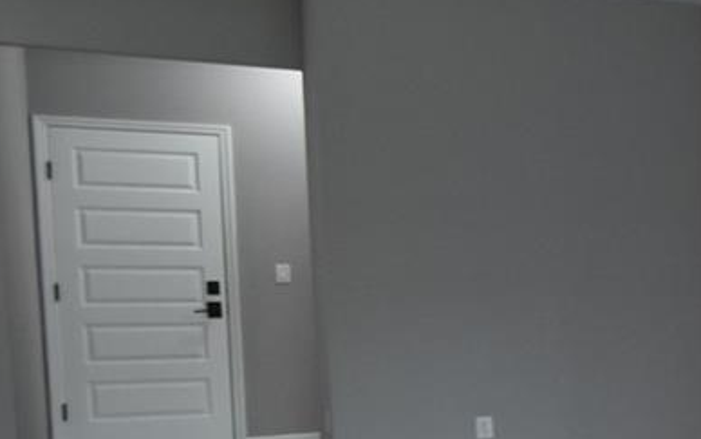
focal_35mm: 63
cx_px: 1301
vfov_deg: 20.4
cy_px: 363
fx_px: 1204
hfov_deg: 20.7
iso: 800
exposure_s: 1/60
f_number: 3.5
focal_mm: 10
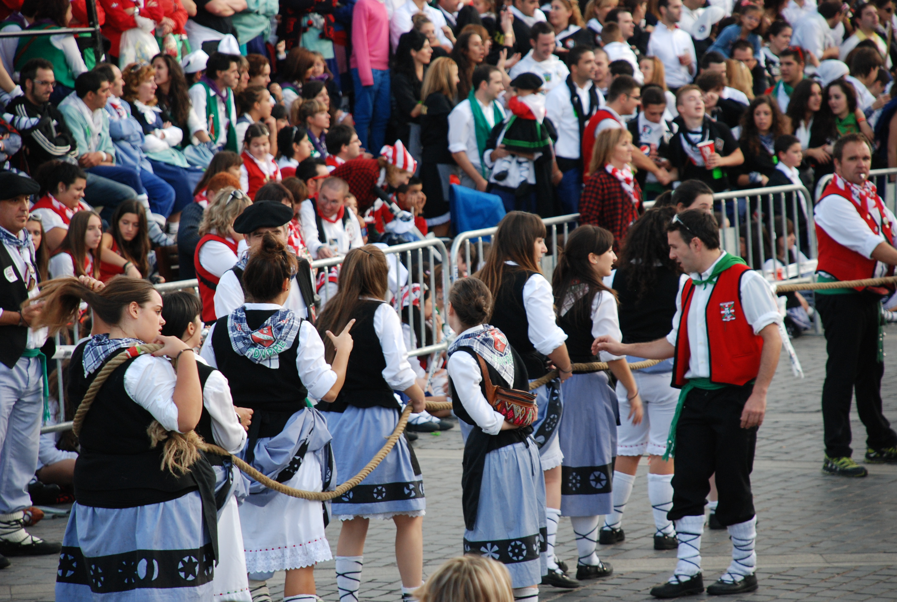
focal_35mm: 202
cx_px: 448
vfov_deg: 6.8
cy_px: 301
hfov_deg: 10.1
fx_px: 5056
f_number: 5.6
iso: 400
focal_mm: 135
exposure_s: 1/80
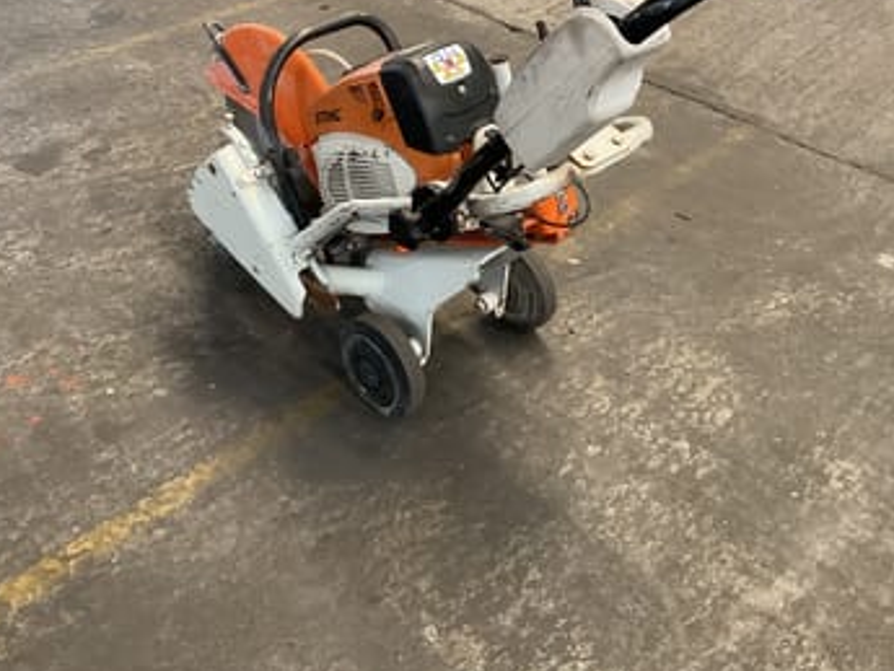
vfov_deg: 33.9
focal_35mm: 42
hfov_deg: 44.7
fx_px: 1085
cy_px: 198
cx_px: 490
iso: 250
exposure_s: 1/50
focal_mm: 3
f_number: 1.8
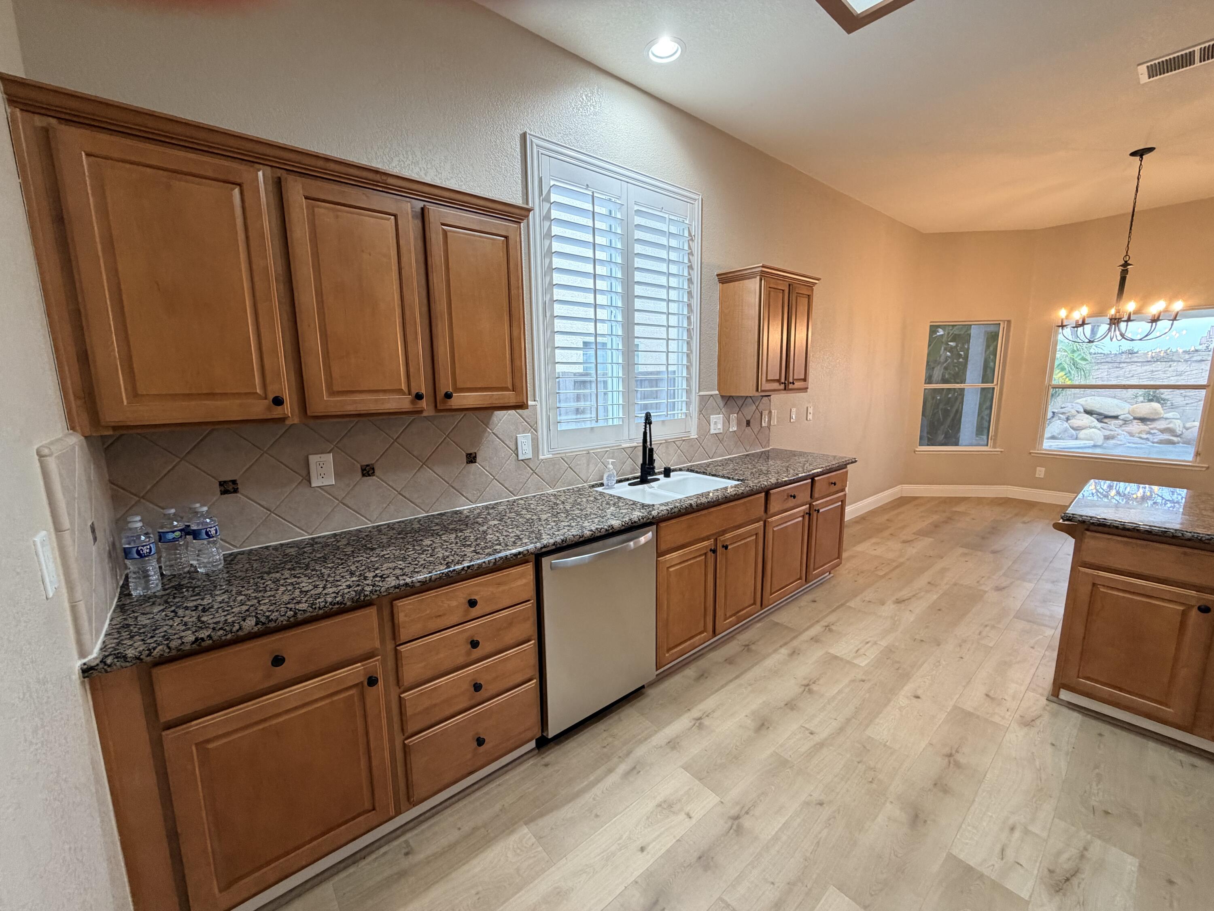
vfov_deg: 85.7
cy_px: 456
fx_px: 491
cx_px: 607
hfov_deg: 102.1
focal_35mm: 14
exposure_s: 1/60
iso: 200
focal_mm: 2.22
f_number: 2.2
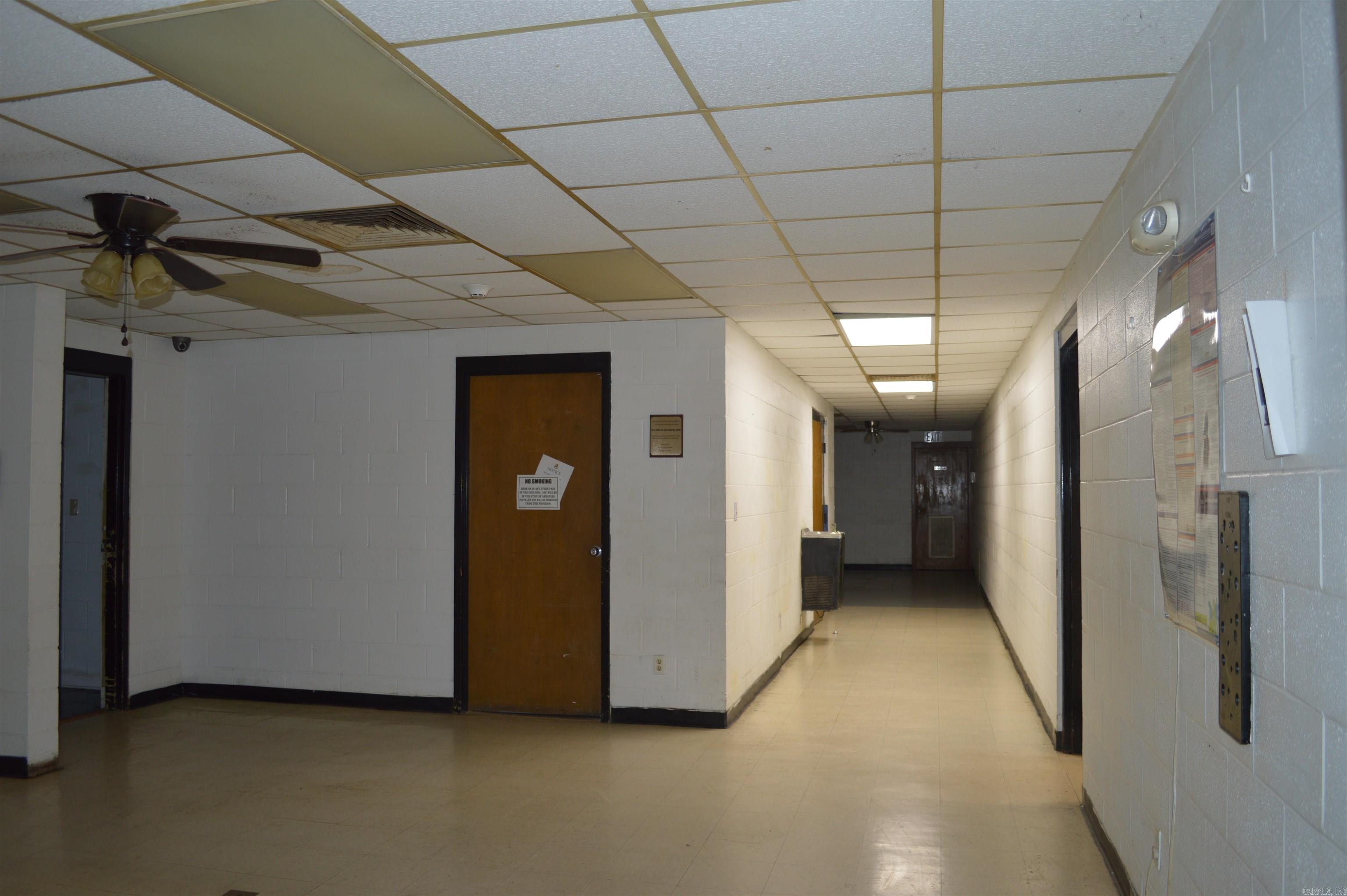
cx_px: 674
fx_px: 1009
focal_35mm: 27
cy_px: 448
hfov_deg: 67.4
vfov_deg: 47.8
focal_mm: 18
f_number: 3.5
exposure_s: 1/30
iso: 220
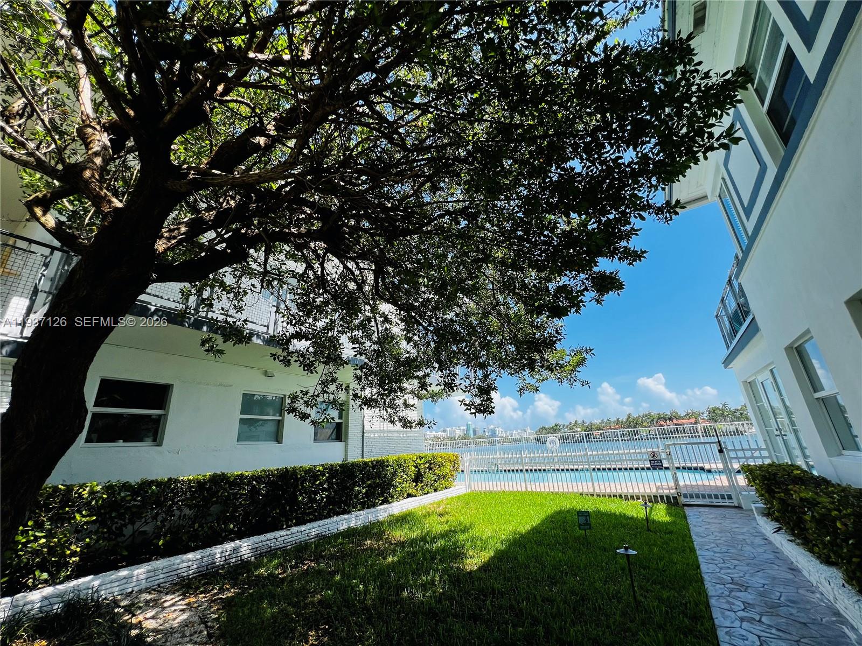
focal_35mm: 13
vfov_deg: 89.9
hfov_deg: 106.2
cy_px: 323
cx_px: 431
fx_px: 324
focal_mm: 1.57
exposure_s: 1/637
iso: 32
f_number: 1.8
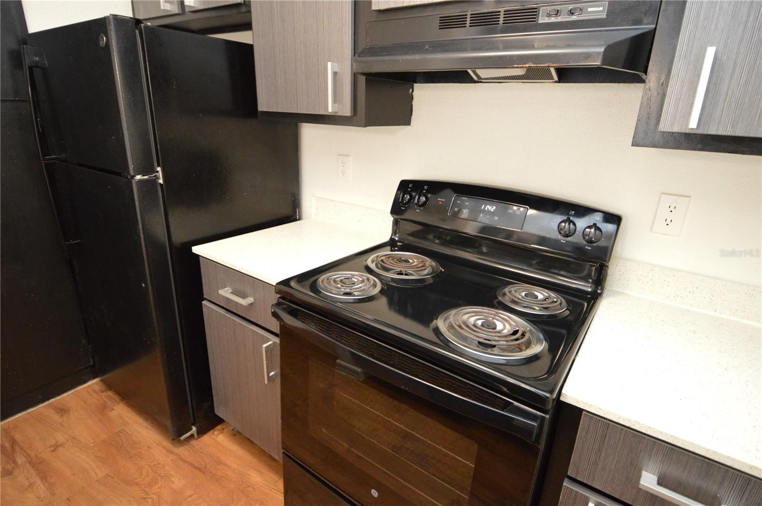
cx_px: 381
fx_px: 381
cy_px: 253
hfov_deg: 90.1
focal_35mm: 18
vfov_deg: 67.3
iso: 2800
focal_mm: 12
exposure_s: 1/60
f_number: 4
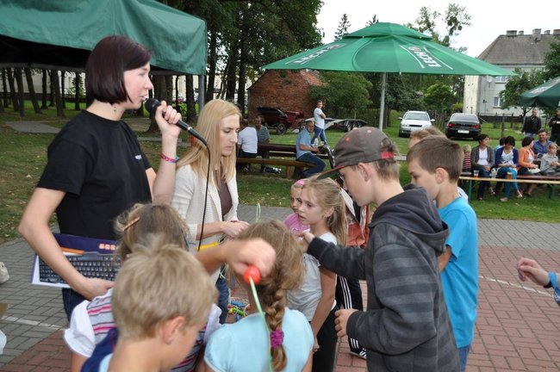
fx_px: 583
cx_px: 280
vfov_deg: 35.4
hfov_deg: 51.3
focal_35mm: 38
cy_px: 186
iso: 220
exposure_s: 1/125
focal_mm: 25
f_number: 5.6
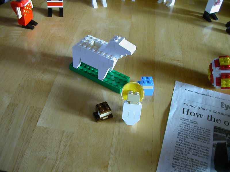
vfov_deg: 38.7
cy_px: 86
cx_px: 115
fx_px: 246
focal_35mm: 37
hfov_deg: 50.1
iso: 100
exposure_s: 1/39.8
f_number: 2.7
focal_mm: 5.6
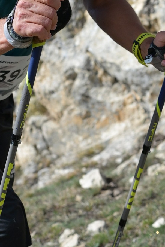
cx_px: 90
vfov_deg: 13.9
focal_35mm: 148
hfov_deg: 9.3
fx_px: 1017
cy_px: 98
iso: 320
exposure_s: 1/2500
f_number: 4
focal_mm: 35
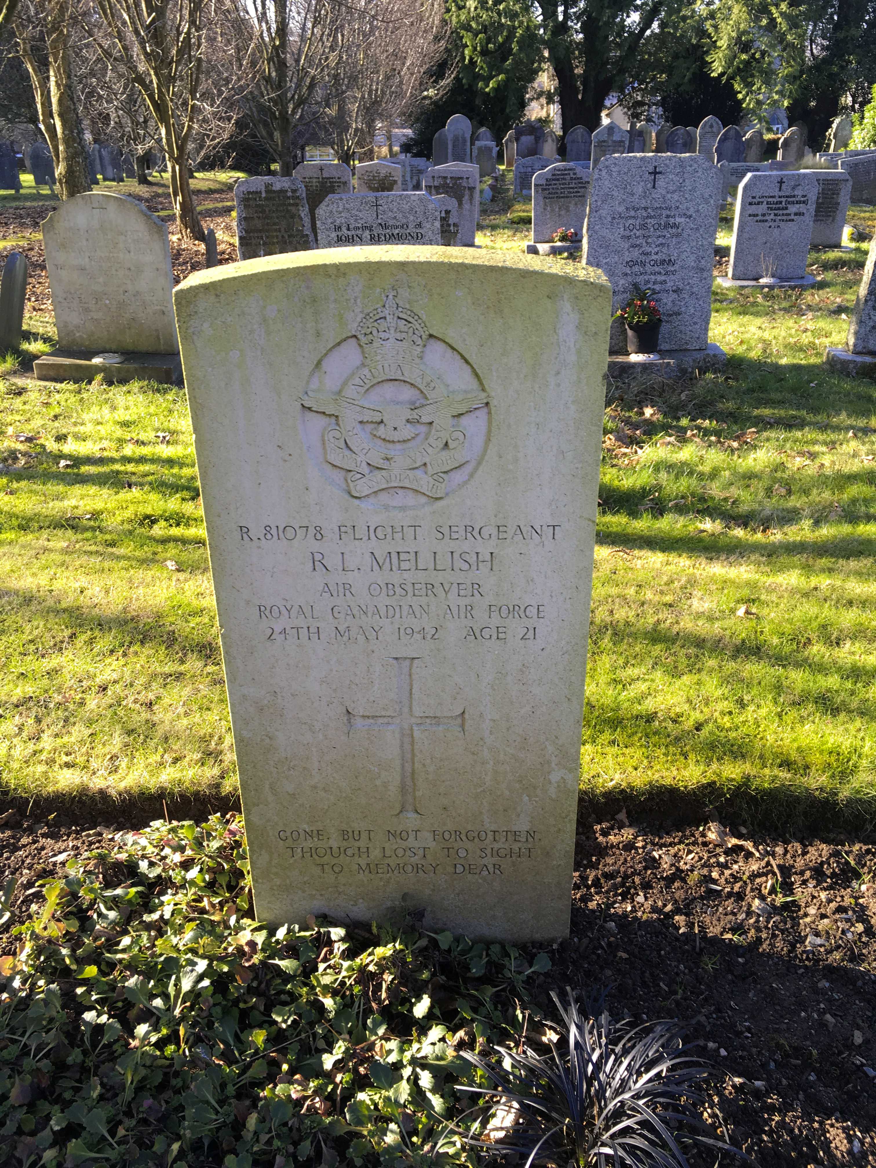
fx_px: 979
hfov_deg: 48.2
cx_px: 438
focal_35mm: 29
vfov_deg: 61.7
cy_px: 584
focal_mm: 4.15
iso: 25
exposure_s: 1/135
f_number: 2.2
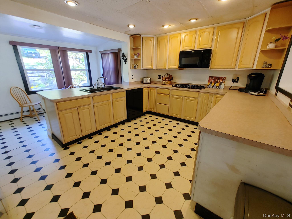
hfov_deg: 98.2
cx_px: 146
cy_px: 110
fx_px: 127
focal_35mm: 15
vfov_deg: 81.7
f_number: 1.9
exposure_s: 1/30
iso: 200
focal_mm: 1.78
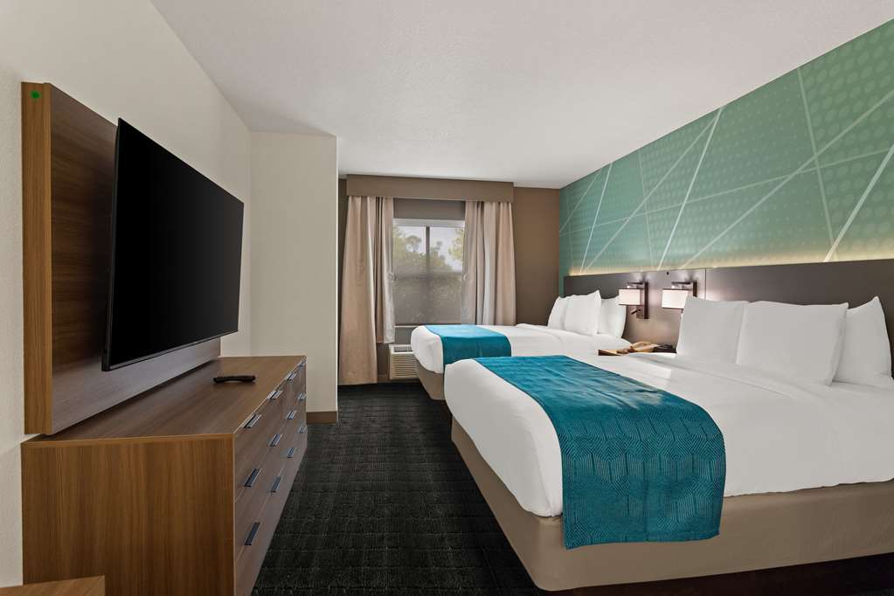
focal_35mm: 17
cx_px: 447
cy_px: 298
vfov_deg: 69.7
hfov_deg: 92.4
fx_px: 428
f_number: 6.3
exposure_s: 1/6
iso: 320
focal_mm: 11.5
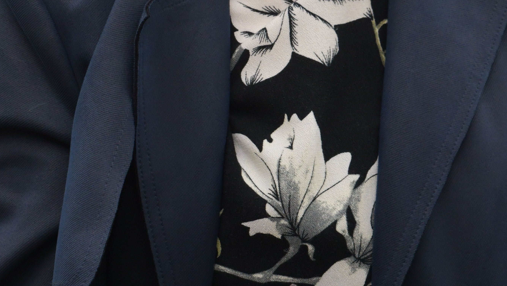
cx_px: 291
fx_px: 2259
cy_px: -320
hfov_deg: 12.8
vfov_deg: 6.9
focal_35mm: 168
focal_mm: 52
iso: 800
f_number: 7.1
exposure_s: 1/320
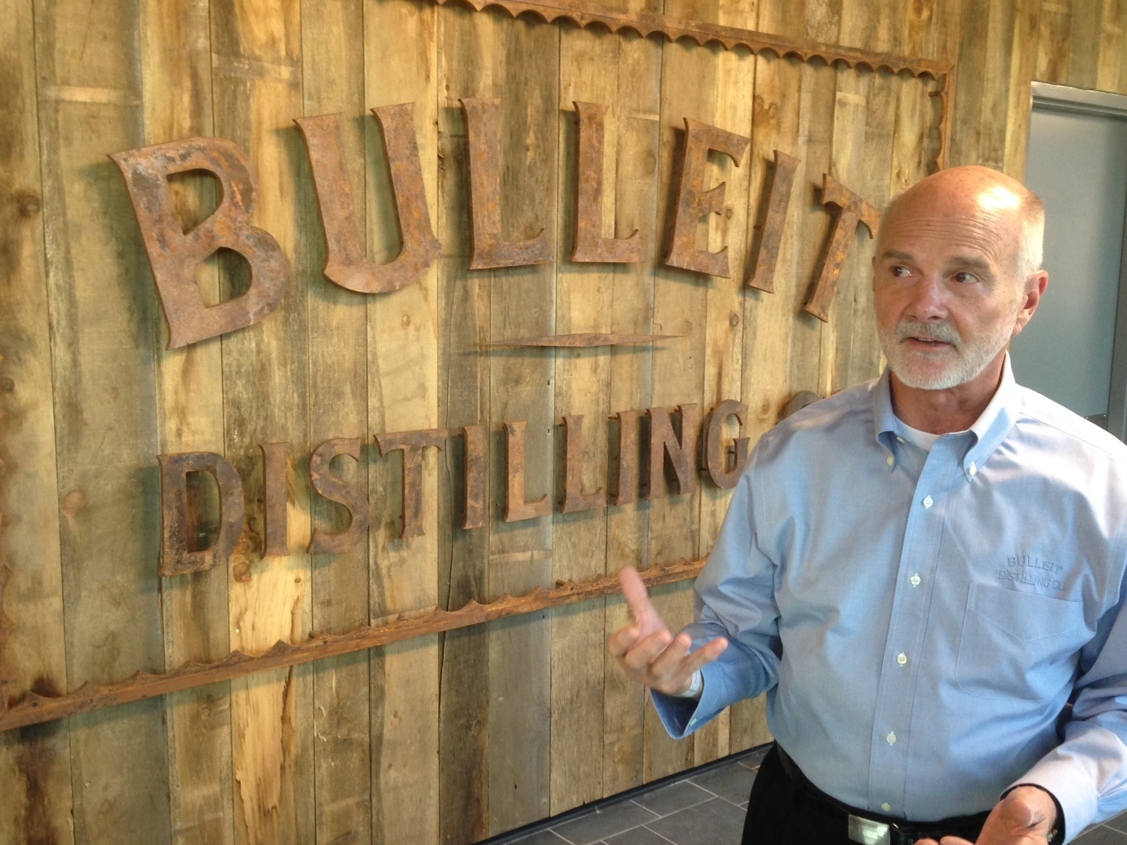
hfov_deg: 47.9
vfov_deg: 36.8
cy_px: 439
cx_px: 555
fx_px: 1270
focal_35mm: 39
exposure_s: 1/20
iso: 100
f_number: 2.4
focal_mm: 4.12
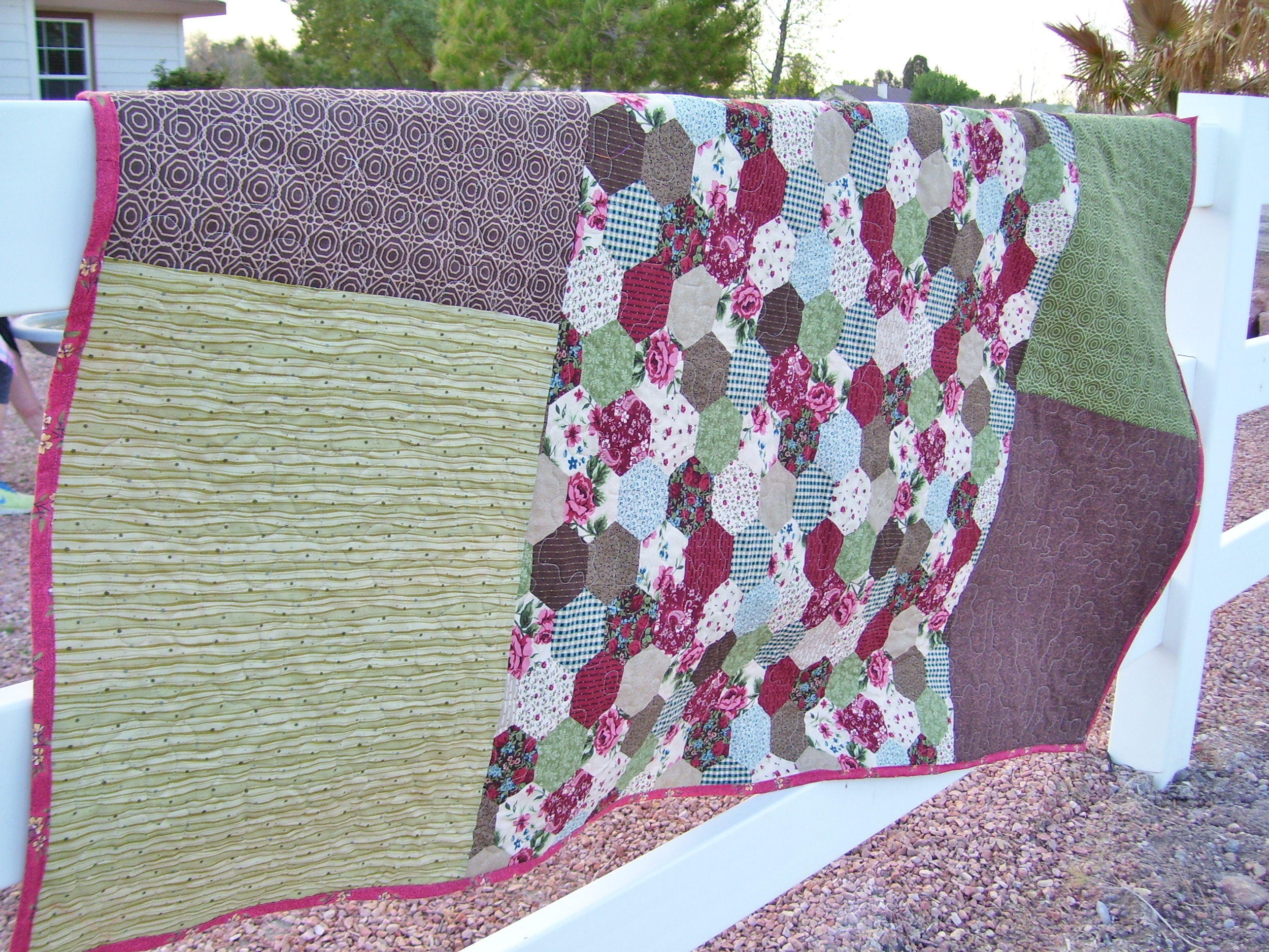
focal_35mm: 37
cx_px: 634
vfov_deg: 38.7
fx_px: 1356
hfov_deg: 50.1
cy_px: 476
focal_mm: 6
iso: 80
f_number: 2.7
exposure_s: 1/45
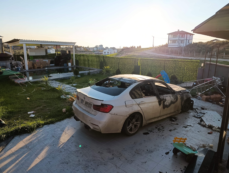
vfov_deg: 59.0
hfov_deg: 73.8
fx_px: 152
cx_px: 114
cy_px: 86
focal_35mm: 23
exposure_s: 1/304
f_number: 1.65
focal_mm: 6.11
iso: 50
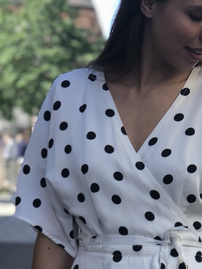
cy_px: 293
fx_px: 1346
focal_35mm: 173
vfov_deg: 11.3
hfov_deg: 8.6
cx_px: 113
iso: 16
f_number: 2.4
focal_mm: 6
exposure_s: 1/185
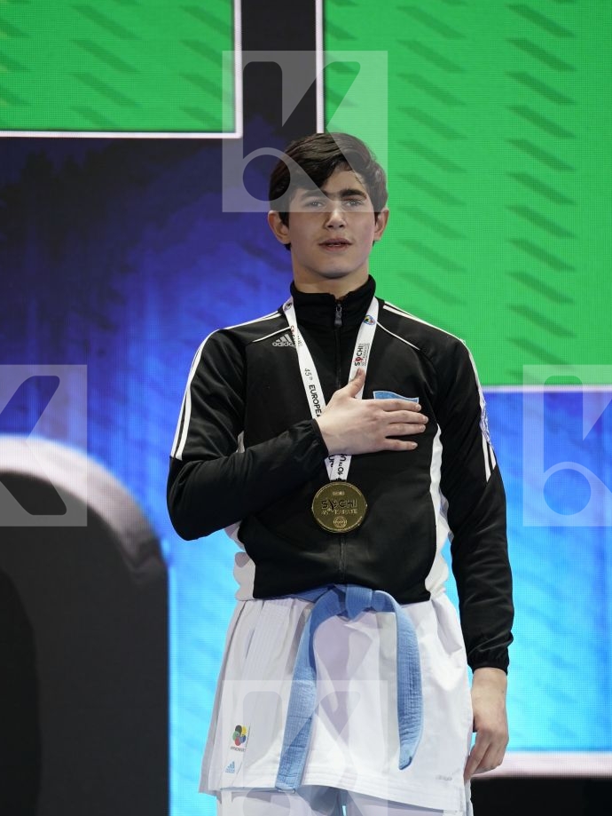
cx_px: 305
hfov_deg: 5.9
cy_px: 446
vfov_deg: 7.9
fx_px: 5913
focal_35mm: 251
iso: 400
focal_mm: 200
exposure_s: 1/250
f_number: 2.8
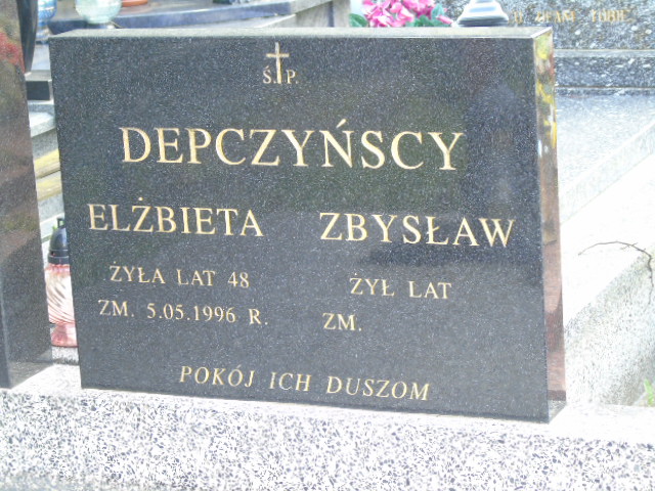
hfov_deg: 18.2
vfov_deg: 13.7
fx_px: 2044
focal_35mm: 108
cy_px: 246
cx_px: 328
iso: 250
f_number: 4.4
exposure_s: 1/30
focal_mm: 19
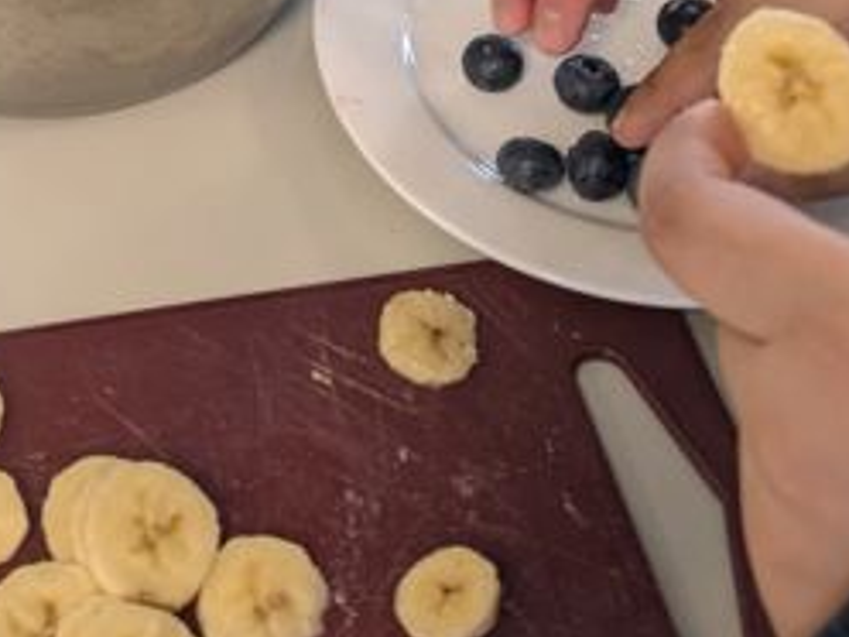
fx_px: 2232
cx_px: 181
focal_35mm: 91
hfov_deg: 21.3
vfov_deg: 14.8
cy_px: -389
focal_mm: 5.43
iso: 142
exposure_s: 1/100
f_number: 1.89
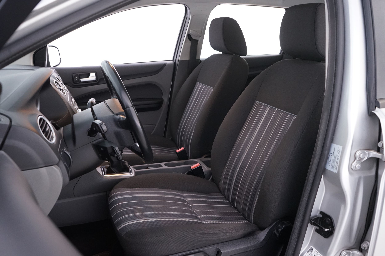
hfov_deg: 62.0
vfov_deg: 43.5
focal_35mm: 30
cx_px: 192
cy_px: 128
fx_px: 321
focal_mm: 30
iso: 2500
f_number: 6.3
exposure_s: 1/8
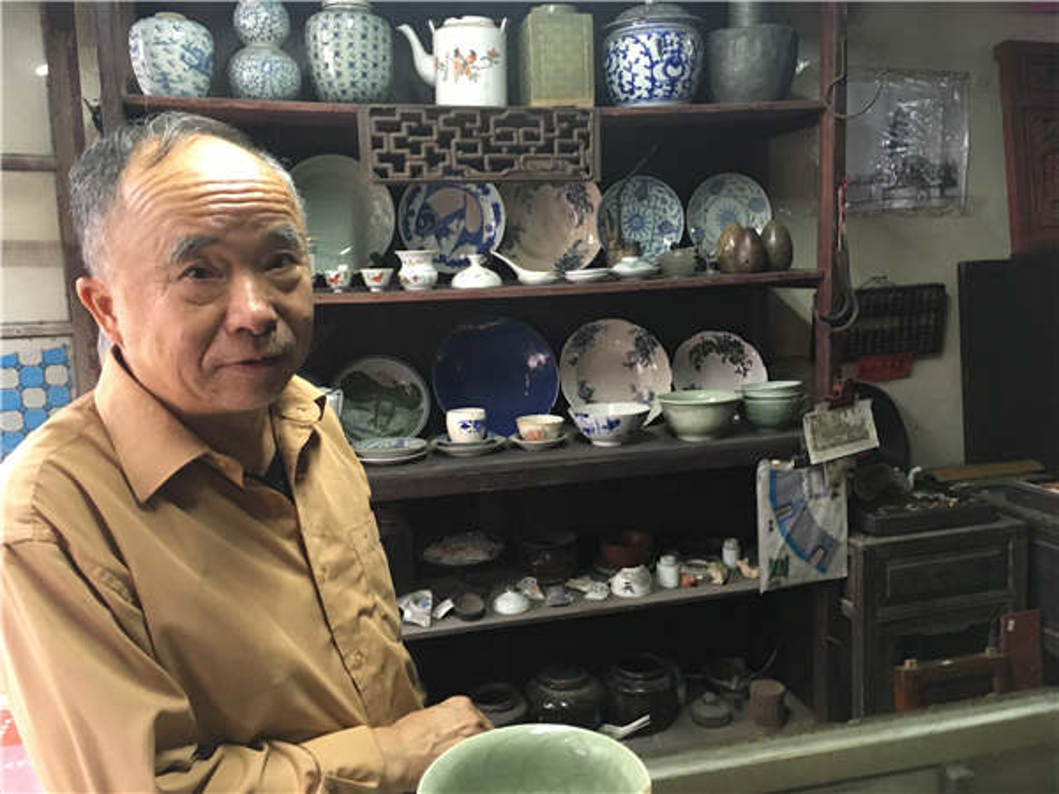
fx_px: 887
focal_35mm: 29
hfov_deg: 61.7
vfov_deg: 48.2
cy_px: 397
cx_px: 530
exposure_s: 1/20
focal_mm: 4.15
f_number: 2.2
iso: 200
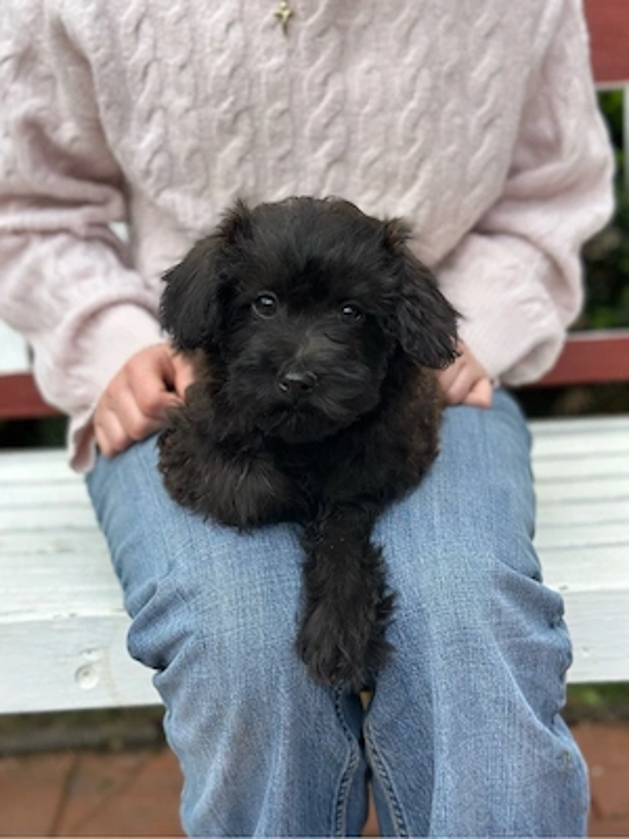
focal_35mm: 48
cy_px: 420
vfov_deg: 39.7
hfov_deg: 30.3
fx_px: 1163
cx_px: 314
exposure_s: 1/927
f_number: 1.78
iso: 80
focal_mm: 6.86
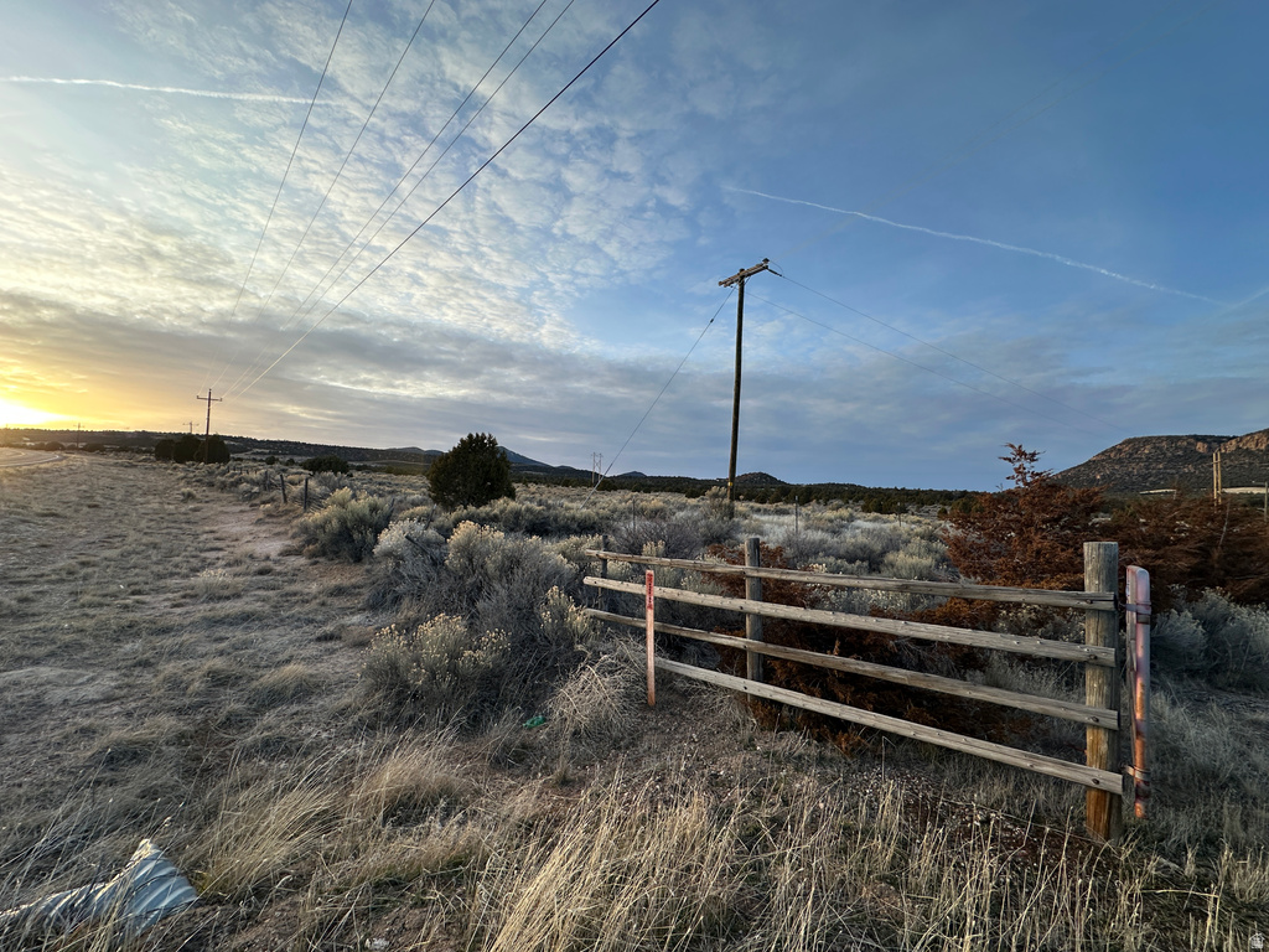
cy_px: 476
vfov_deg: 85.7
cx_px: 634
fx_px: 513
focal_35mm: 14
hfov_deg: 102.1
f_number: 2.2
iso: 40
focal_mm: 2.22
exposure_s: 1/373
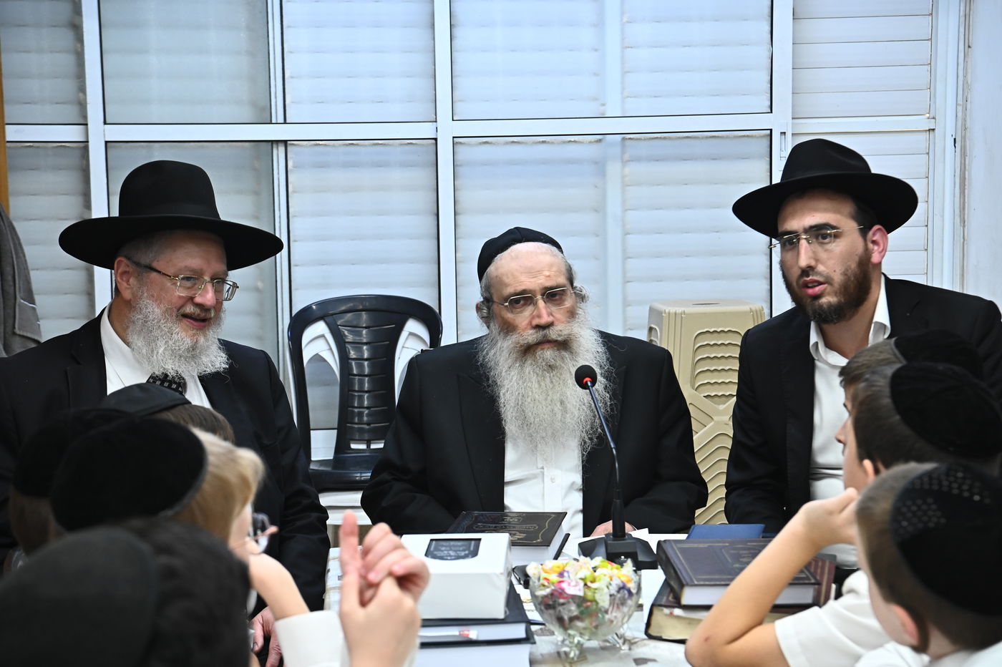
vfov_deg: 19.4
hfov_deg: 28.9
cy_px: 334
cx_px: 501
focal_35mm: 70
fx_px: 1947
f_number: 7.1
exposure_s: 1/200
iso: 2500
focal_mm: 70
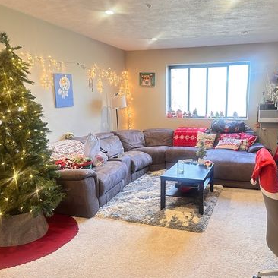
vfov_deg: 55.6
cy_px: 138
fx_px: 263
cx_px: 172
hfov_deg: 55.0
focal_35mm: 29
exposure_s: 1/60
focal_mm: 6.86
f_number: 1.78
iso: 320
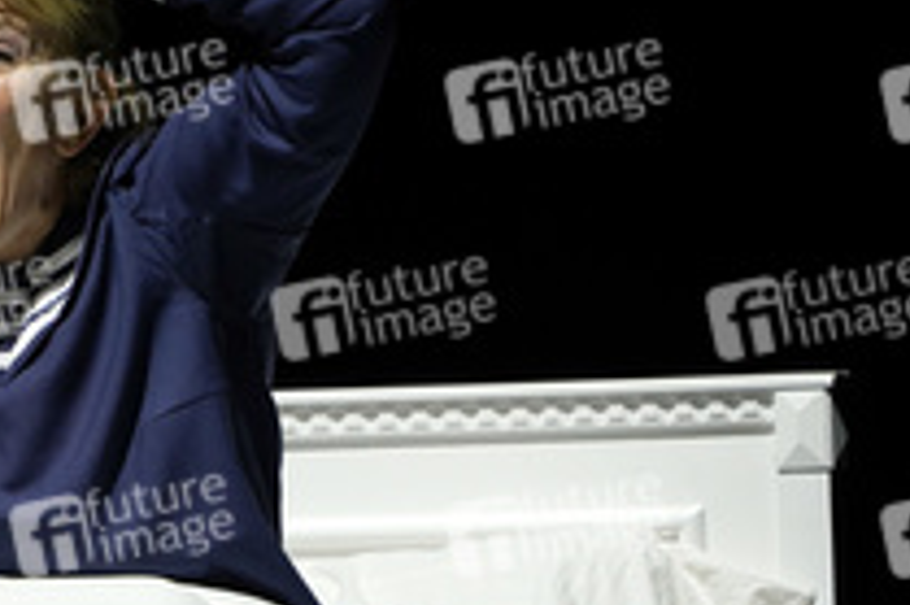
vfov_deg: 1.2
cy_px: 418
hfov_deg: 1.7
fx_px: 29829
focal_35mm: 1181
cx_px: 7
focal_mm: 547
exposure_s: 1/400
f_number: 7.1
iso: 1600
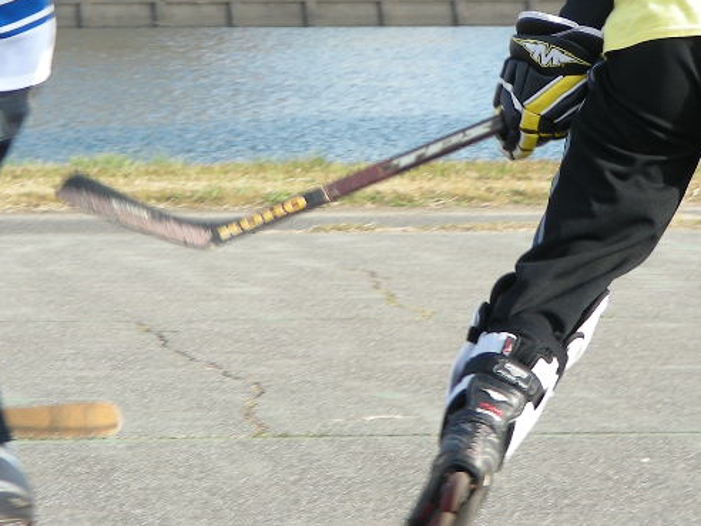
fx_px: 6237
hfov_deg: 6.4
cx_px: 422
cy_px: 76
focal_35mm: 308
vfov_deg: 4.8
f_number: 3.5
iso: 50
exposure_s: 1/140
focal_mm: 24.7
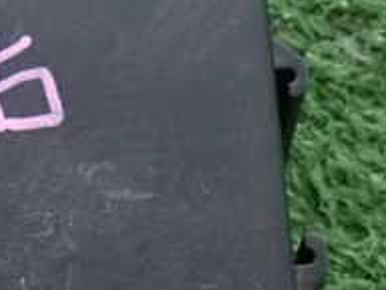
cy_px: 211
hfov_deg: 10.9
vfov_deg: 8.2
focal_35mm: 181
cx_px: 64
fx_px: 2018
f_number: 3.5
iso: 1600
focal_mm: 10.35
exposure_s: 1/15
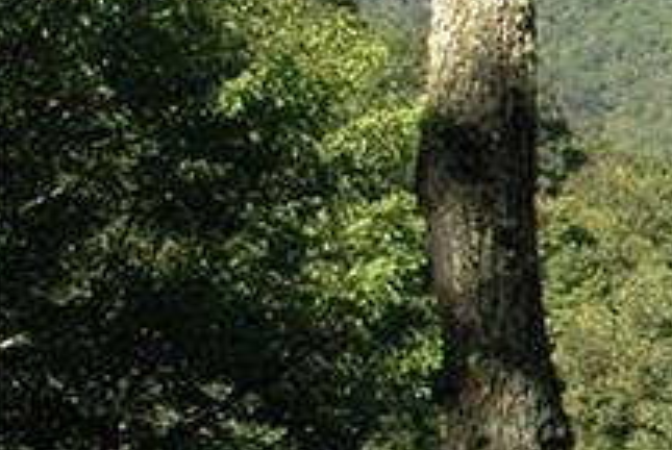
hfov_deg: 10.4
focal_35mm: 171
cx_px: 1585
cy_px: 241
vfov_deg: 8.1
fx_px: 3196
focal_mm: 24
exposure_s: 1/320
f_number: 9
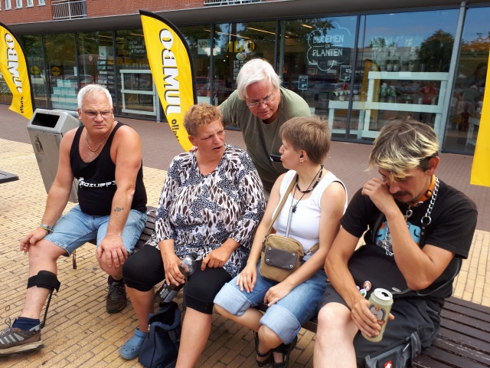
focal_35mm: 27
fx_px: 382
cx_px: 245
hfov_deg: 65.3
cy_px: 184
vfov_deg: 51.4
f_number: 1.9
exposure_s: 1/335
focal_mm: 3.6
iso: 40
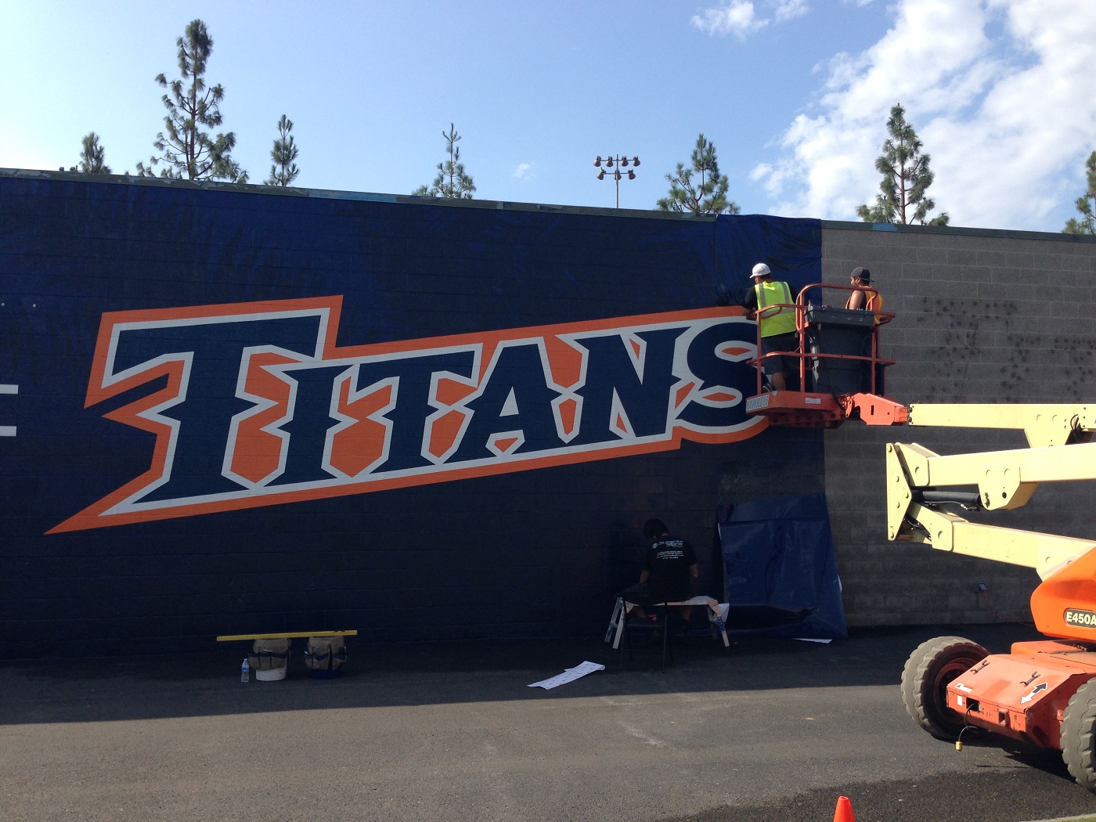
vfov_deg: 42.9
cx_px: 548
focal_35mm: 33
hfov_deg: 55.4
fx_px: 1045
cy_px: 411
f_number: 2.4
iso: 50
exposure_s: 1/1153
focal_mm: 4.12
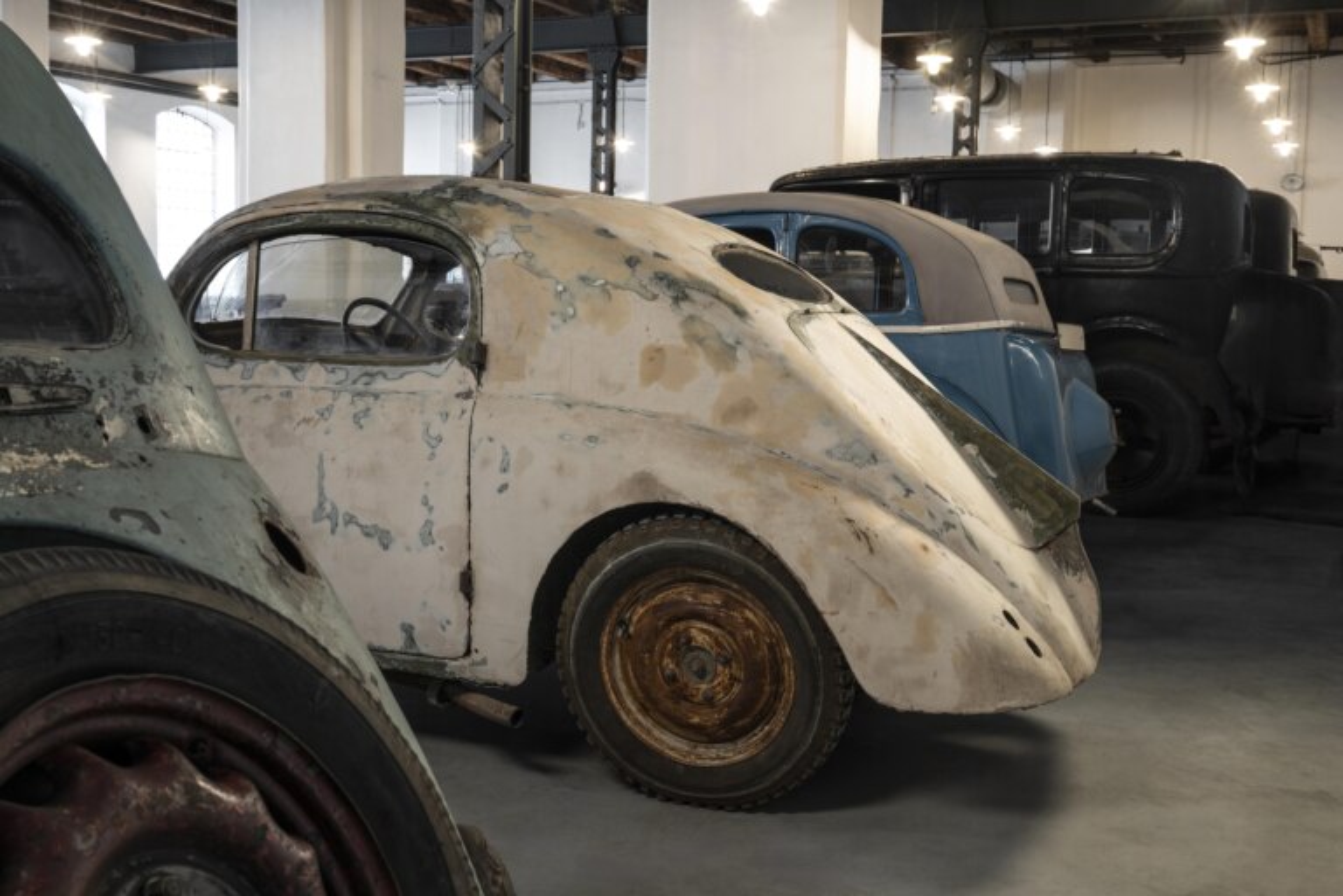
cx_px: 672
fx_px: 1455
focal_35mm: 39
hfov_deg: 49.6
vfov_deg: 34.2
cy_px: 448
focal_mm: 39
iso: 100
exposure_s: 3
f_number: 10
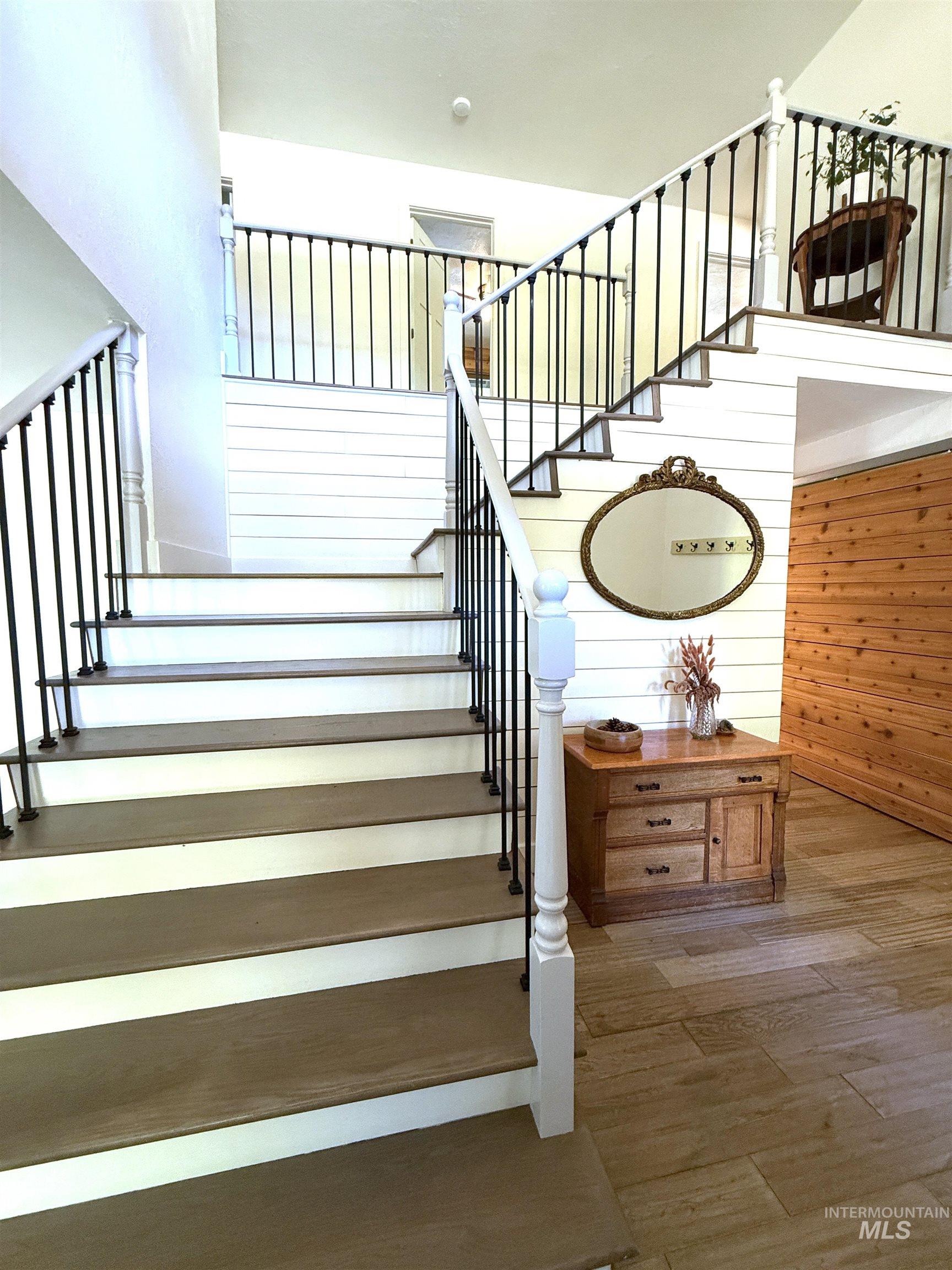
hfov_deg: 85.7
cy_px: 635
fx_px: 513
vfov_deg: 102.1
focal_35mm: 14
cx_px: 476
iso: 320
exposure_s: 1/60
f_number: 2.2
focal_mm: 2.22
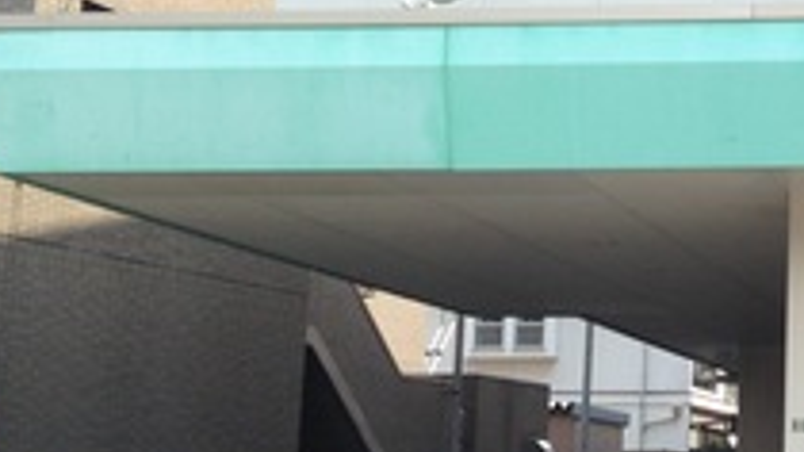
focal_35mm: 96
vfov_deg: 12.6
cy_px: 149
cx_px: 896
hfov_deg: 21.1
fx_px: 2046
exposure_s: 1/596
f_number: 2.4
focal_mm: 4.13
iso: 50
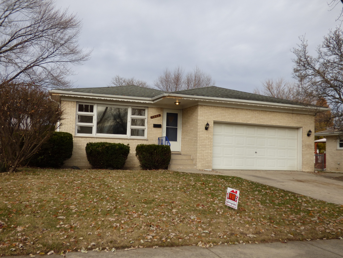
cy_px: 129
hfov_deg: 52.6
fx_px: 347
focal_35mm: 35
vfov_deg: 40.7
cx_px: 172
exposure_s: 1/640
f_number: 3.4
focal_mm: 6.18
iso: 100
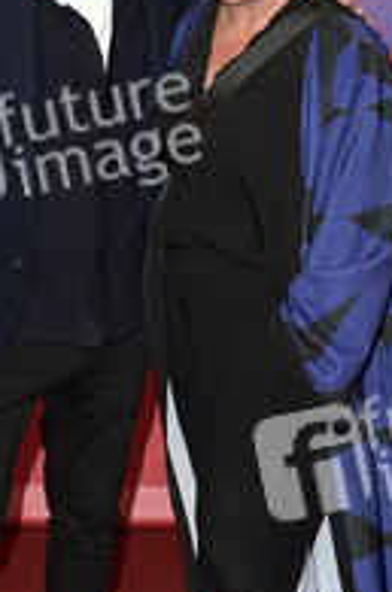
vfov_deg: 18.1
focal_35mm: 113
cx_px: 134
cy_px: 298
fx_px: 1855
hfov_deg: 12.0
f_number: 5.6
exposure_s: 1/160
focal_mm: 55
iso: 400
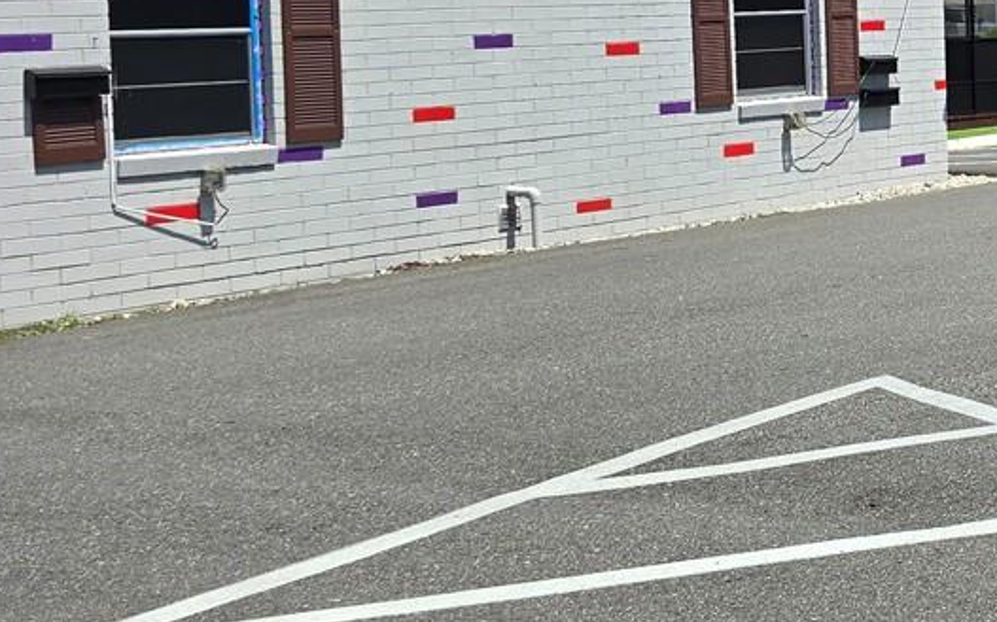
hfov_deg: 22.8
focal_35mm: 74
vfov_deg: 17.3
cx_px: 1491
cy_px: 49
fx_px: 2010
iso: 12
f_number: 1.7
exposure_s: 1/820
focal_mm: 6.3
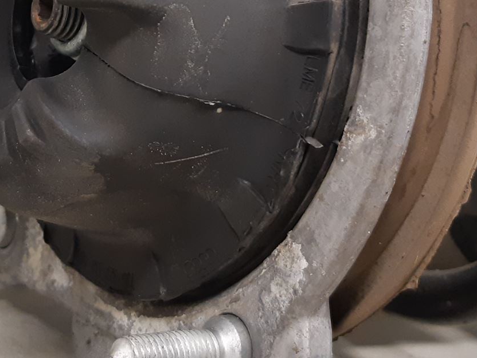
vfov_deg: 22.6
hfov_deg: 30.2
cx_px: 182
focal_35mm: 64
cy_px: 64
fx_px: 882
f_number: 1.7
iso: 250
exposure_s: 1/33
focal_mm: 3.93
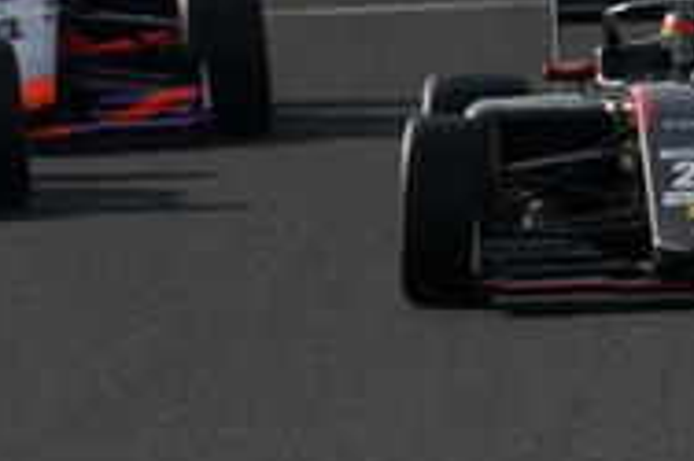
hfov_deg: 1.2
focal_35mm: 1789
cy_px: 15
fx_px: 34457
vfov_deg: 0.8
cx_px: -314
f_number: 8
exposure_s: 1/800
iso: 200
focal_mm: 467
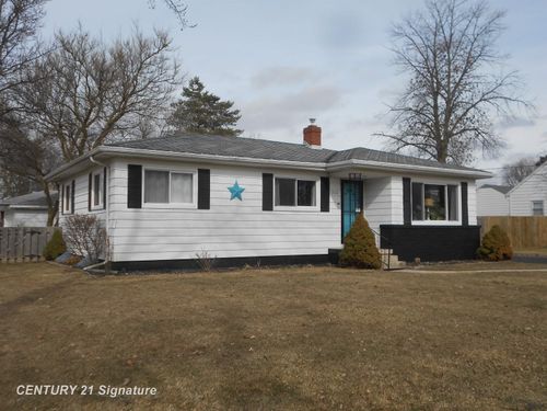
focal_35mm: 32
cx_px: 274
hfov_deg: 56.8
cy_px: 206
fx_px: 506
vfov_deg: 44.2
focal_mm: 5.8
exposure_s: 1/1250
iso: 80
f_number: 3.6
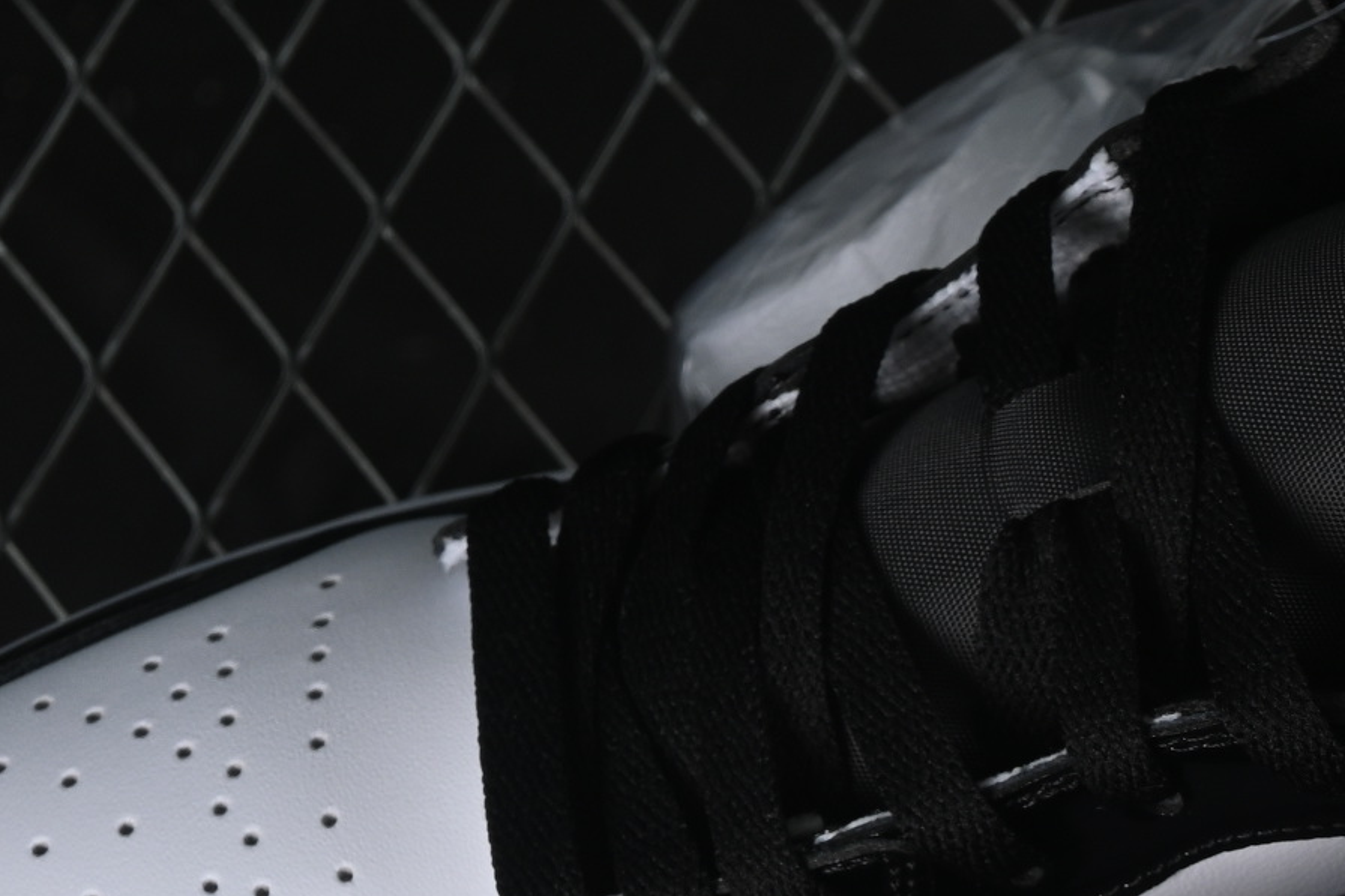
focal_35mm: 233
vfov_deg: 5.9
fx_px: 8703
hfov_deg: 8.8
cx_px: 1249
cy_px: 1093
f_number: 6.3
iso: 160
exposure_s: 1/60
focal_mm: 50
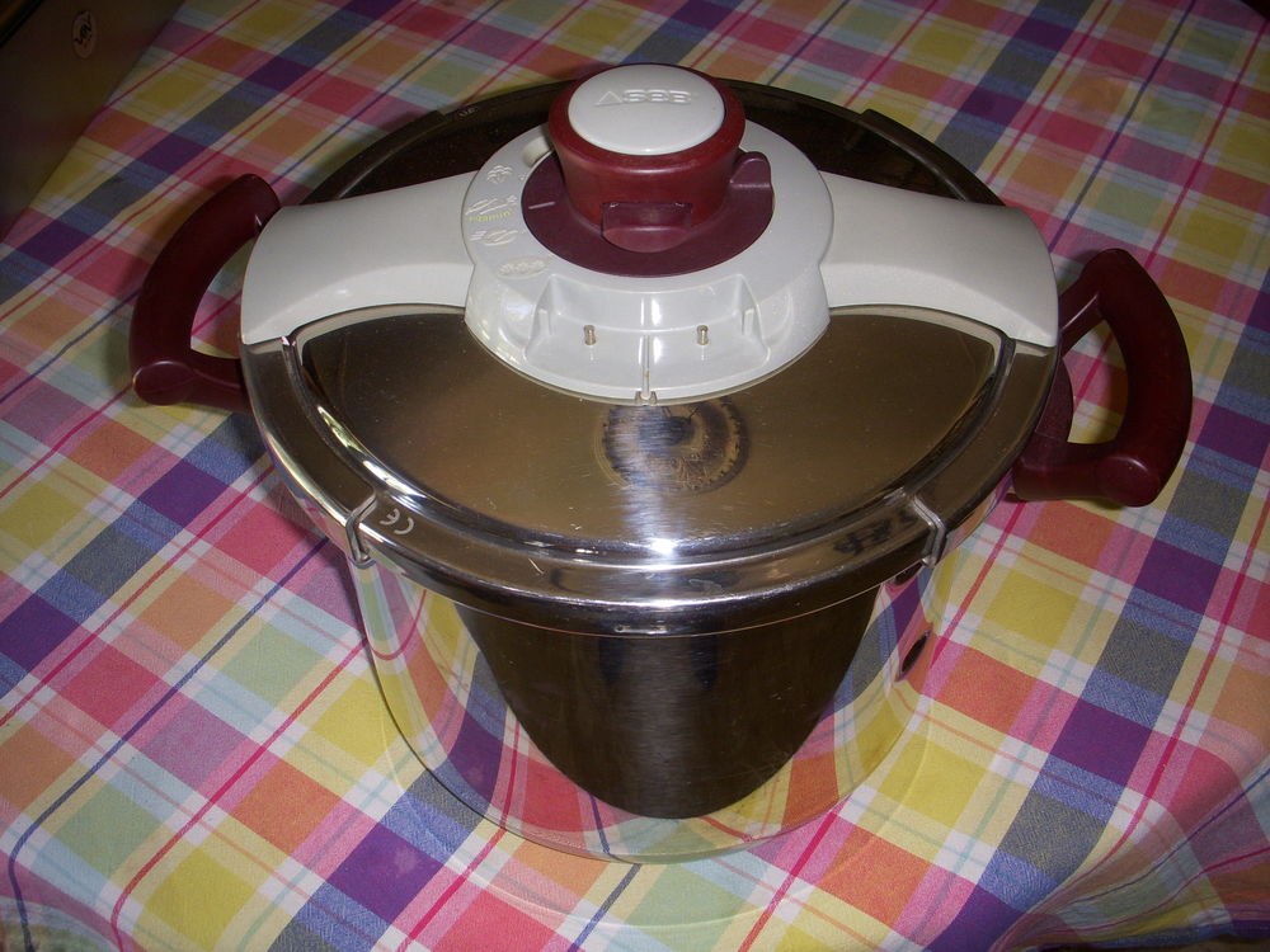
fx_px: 1394
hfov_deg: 49.0
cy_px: 476
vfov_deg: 37.7
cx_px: 635
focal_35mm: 38
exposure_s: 1/30
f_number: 3.3
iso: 100
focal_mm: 6.3
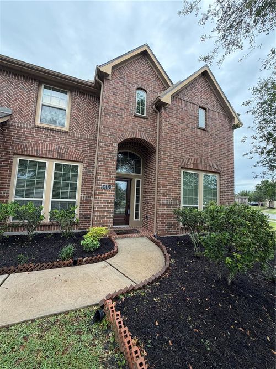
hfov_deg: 85.7
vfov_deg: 102.1
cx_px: 138
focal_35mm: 14
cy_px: 184
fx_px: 149
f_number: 2.2
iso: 100
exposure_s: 1/121
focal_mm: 2.22
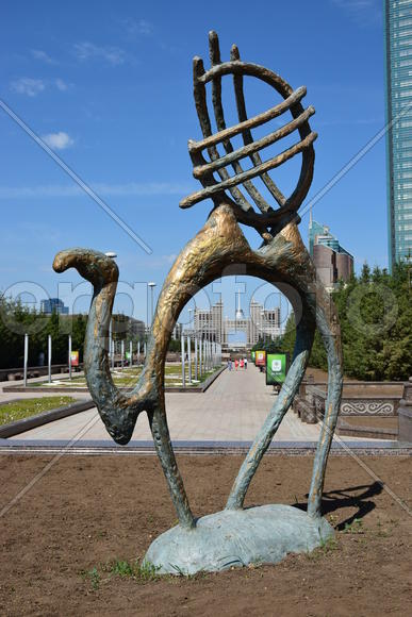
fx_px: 669
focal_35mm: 39
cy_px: 308
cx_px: 206
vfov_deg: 49.5
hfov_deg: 34.2
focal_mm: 26
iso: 100
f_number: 9
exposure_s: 1/320
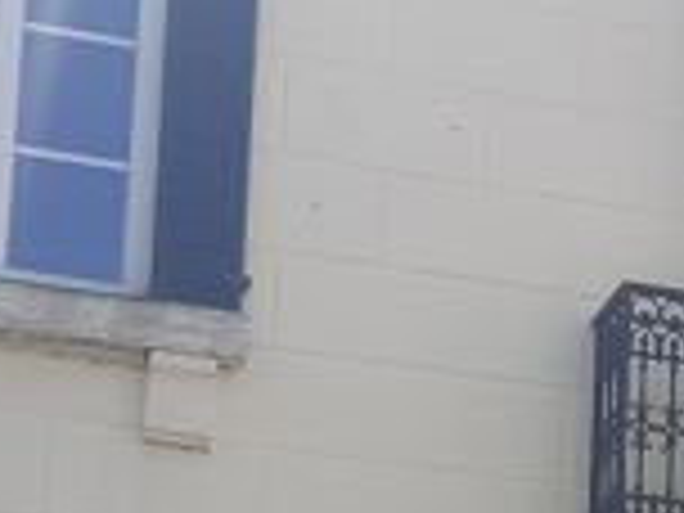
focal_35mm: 116
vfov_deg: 12.2
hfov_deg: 16.5
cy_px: 778
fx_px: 2292
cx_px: 722
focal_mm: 4.6
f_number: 2
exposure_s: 1/397
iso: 32
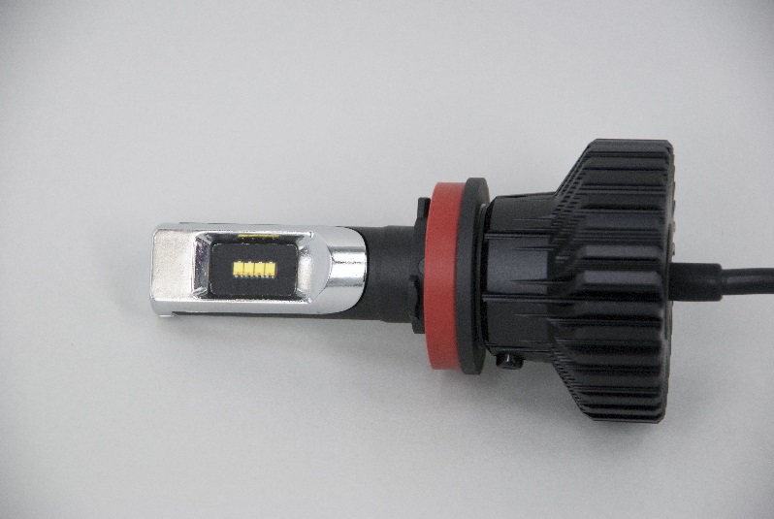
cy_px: 260
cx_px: 387
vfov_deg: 6.8
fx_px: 4361
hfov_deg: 10.1
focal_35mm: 202
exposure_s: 1/160
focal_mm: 135
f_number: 5.6
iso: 320
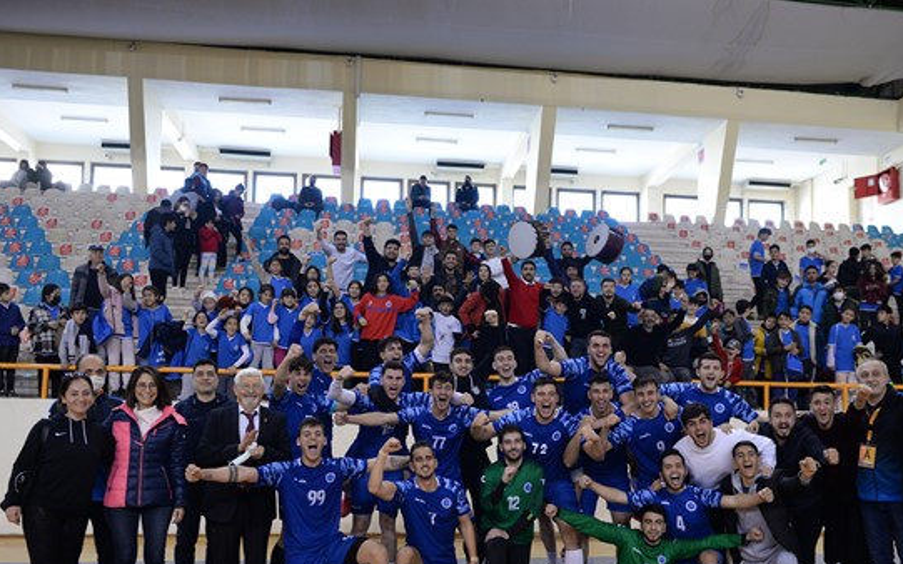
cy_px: 355
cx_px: 504
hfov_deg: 55.2
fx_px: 861
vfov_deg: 36.1
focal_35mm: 35
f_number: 2.8
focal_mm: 29
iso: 1250
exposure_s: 1/160
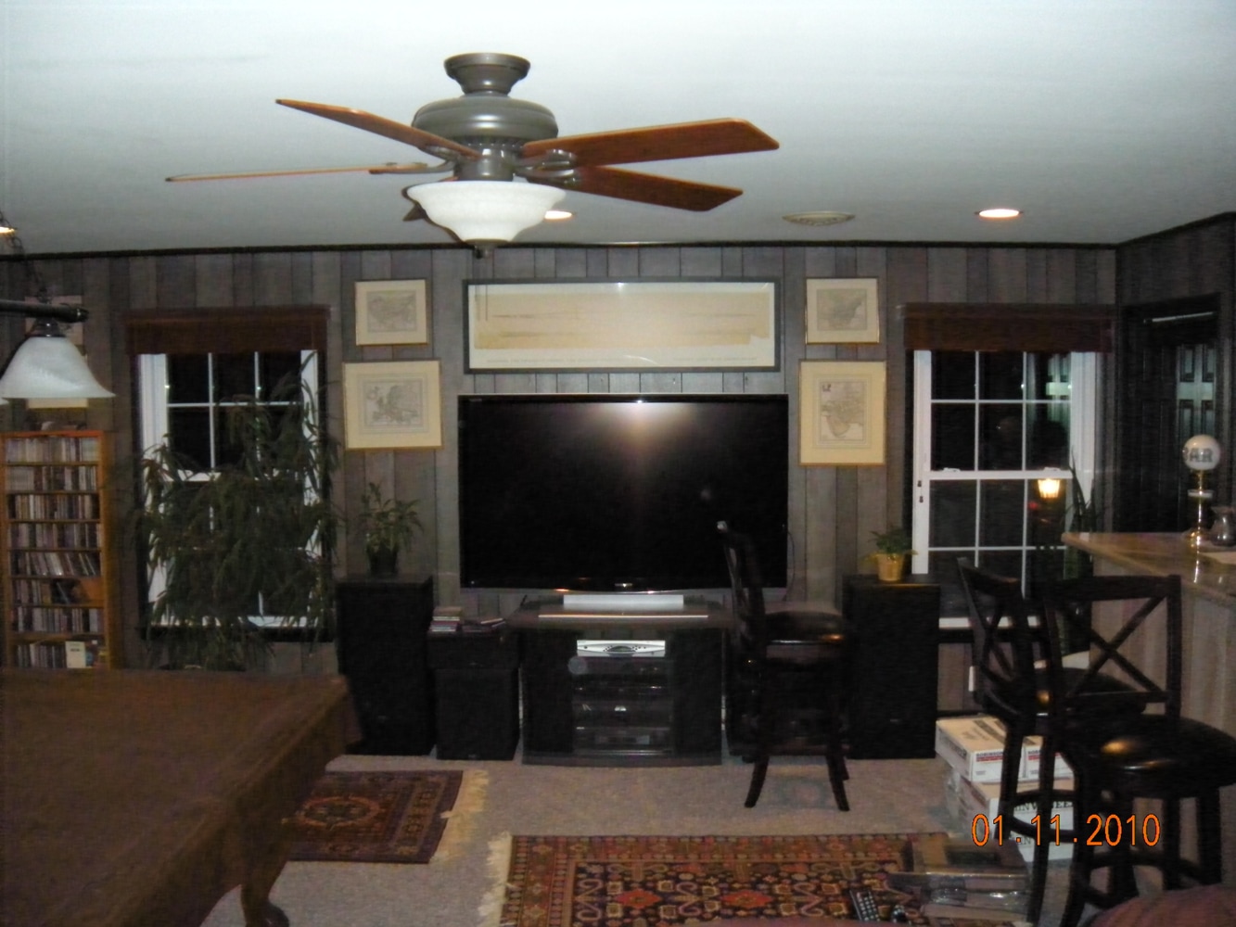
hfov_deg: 52.6
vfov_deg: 40.7
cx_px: 618
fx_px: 1250
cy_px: 464
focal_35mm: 35
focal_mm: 5.9
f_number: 3.8
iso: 800
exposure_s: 1/60
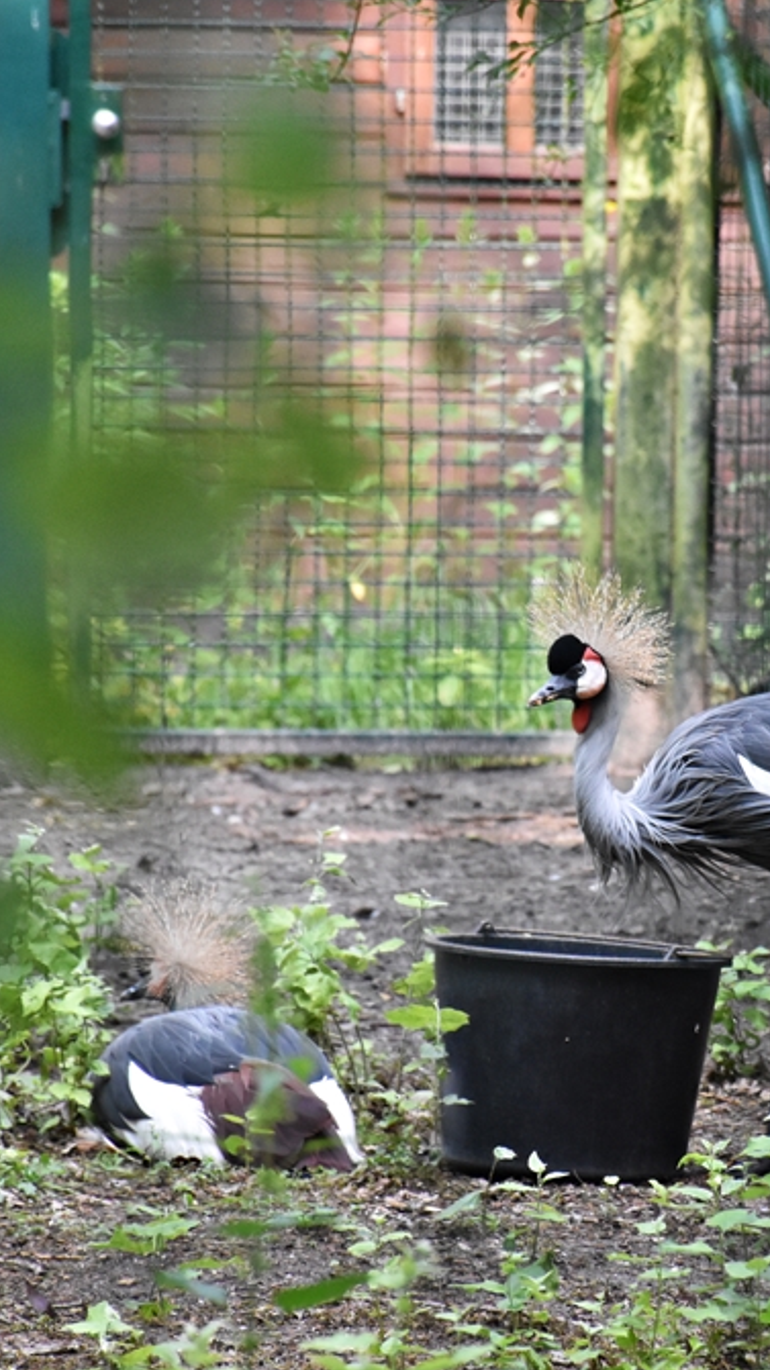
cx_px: 592
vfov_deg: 6.4
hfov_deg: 3.6
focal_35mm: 336
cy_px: 679
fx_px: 12207
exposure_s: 1/500
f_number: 5.6
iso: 2500
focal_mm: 140
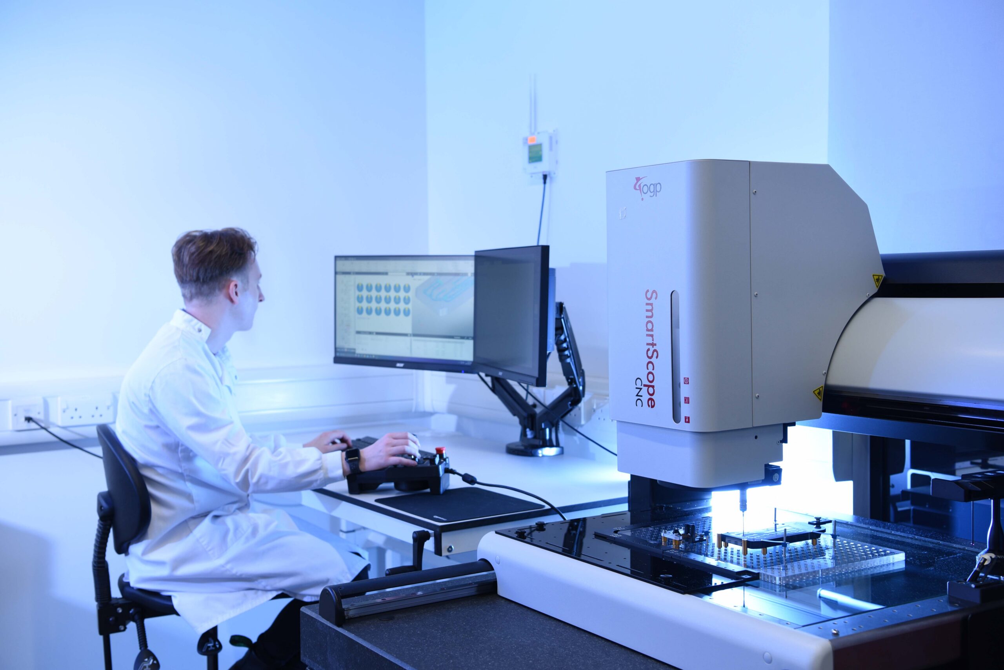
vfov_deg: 30.5
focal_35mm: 44
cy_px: 335
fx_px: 1228
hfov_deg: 44.5
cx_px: 502
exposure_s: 1/100
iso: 500
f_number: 4.5
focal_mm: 44
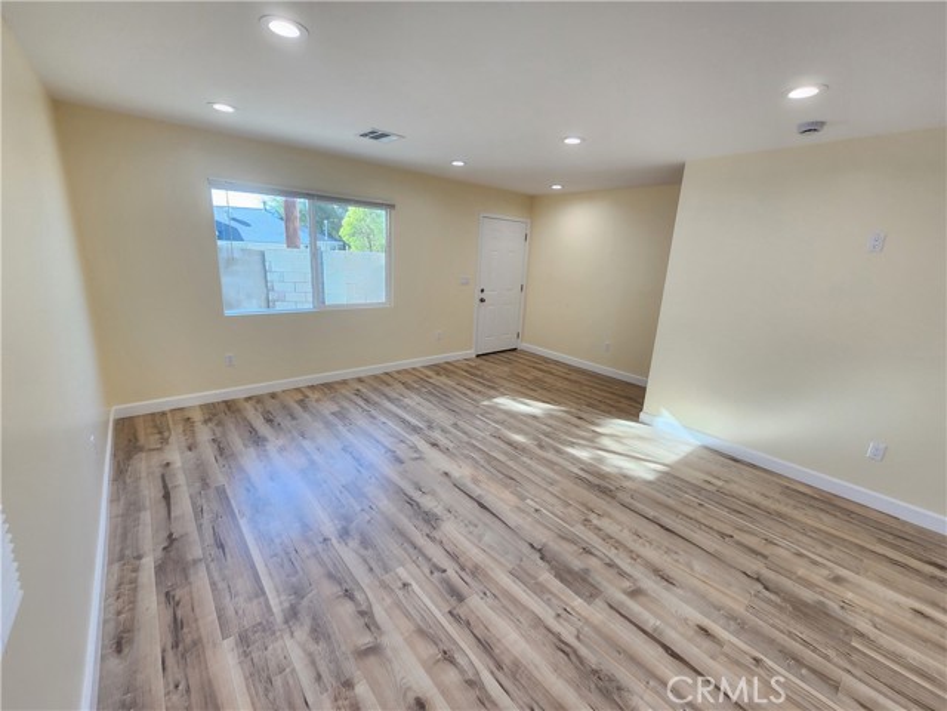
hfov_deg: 106.2
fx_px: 356
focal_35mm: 13
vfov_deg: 89.9
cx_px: 474
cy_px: 356
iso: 50
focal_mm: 2.2
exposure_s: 1/60
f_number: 2.2
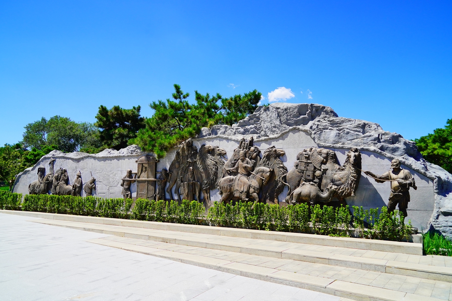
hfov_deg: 73.7
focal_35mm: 24
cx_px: 226
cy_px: 150
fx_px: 301
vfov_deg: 53.1
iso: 320
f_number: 8
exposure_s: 1/1000
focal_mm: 24
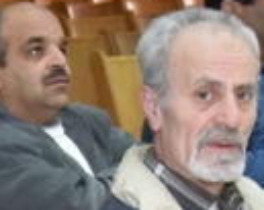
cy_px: 454
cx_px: -168
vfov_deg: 6.4
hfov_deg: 8.1
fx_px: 1804
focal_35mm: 231
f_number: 6.3
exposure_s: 1/200
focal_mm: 31
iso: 2500
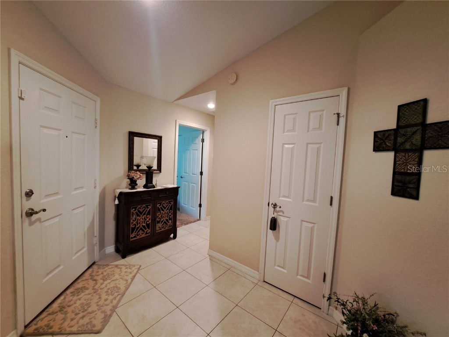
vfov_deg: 89.9
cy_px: 168
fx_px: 169
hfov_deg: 106.2
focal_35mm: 13
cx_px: 224
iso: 250
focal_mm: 1.74
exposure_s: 1/24
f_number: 2.2
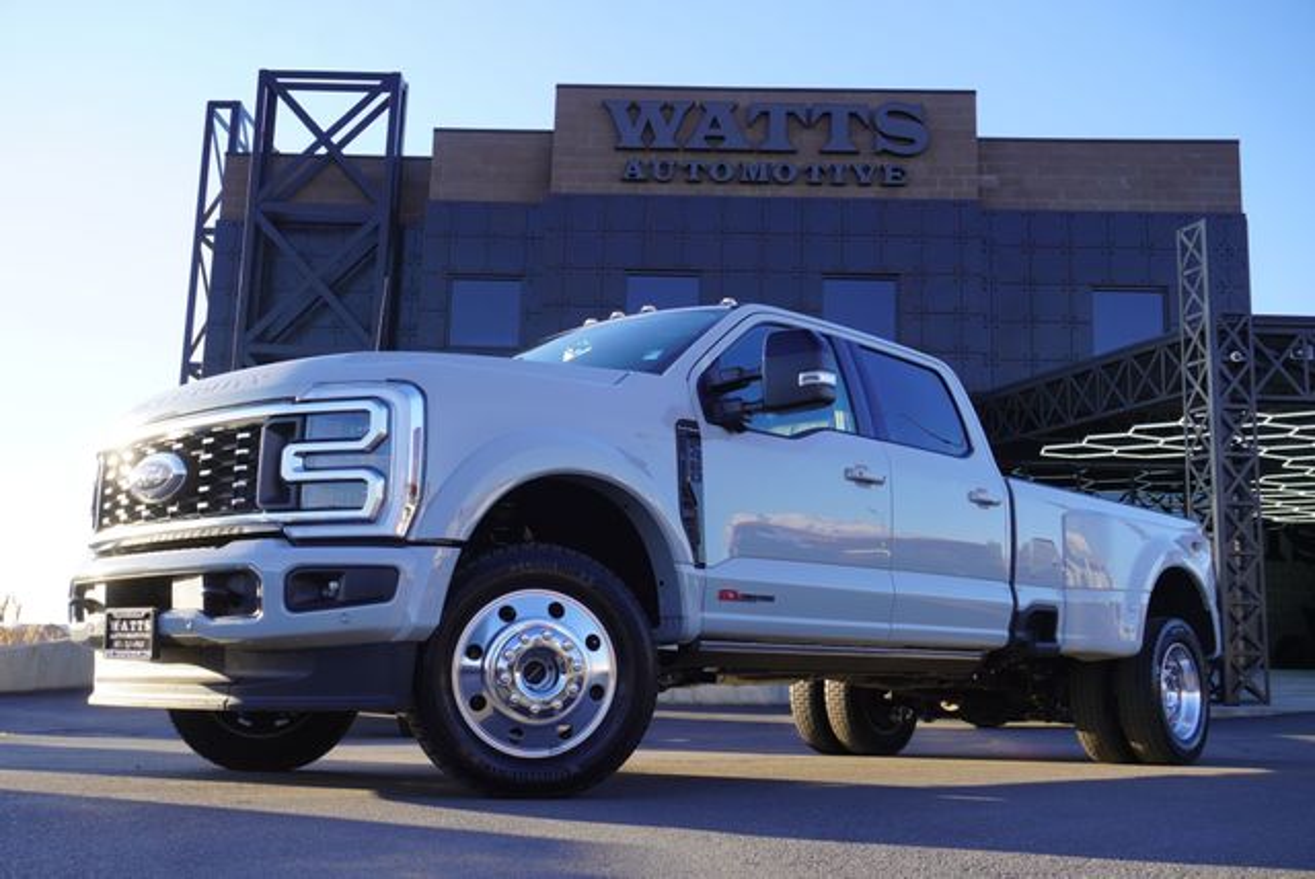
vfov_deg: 35.6
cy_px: 440
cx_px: 658
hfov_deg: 51.2
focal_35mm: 38
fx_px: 1371
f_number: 6.3
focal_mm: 25
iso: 100
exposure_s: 1/100
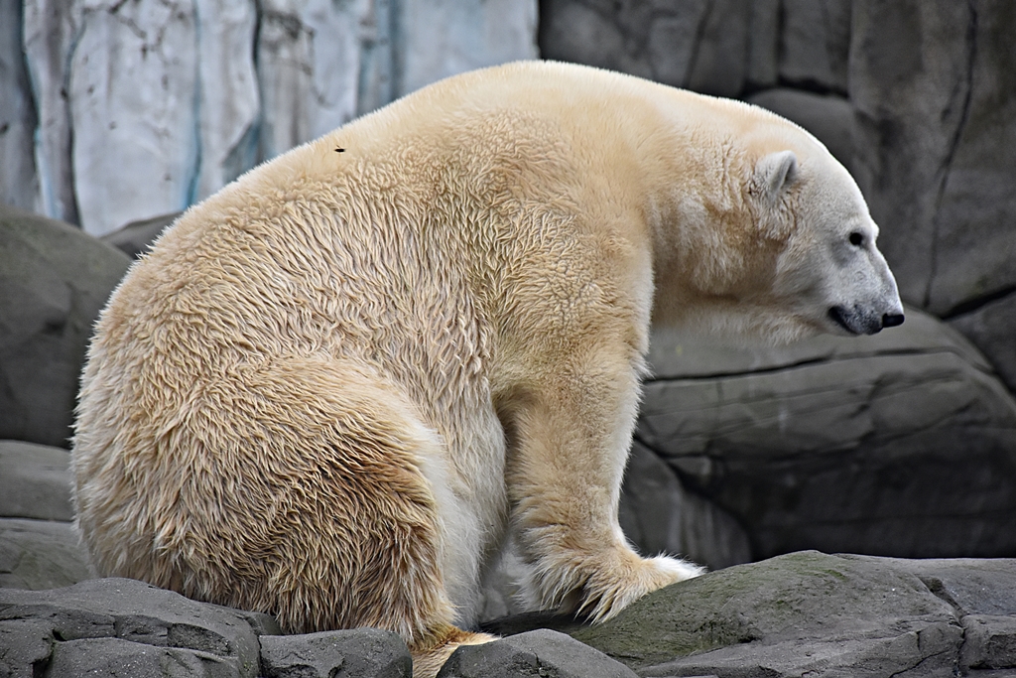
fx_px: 5927
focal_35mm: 210
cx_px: 508
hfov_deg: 9.8
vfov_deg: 6.5
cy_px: 339
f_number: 5.6
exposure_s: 1/640
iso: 800
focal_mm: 140
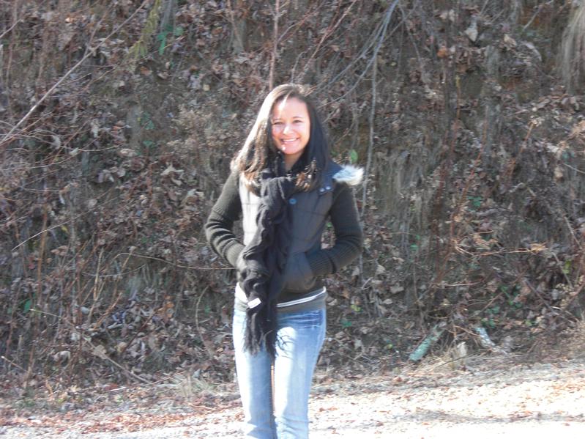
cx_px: 292
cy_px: 220
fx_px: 1825
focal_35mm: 108
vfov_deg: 13.7
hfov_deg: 18.2
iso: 200
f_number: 5.3
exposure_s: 1/40
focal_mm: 18.9
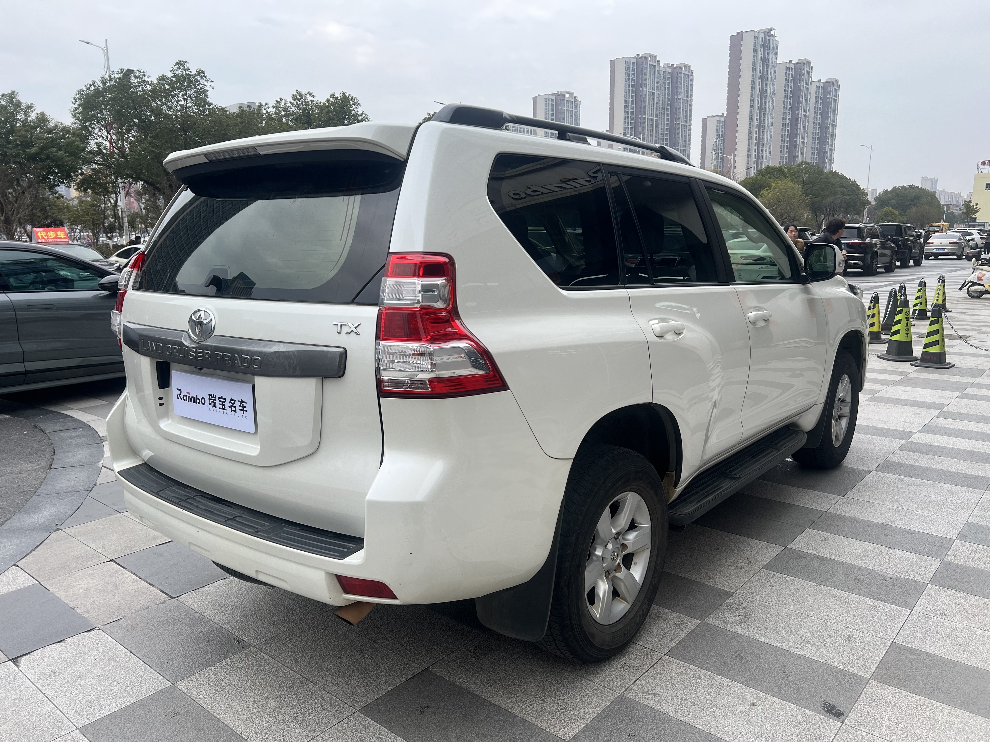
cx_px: 495
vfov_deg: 53.1
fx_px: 744
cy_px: 371
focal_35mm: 26
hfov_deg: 67.3
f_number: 1.5
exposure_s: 1/1100
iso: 50
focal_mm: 5.7
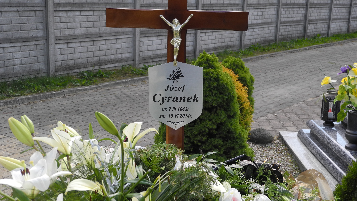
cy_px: 119
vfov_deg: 21.8
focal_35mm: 55
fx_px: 521
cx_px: 177
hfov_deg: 37.8
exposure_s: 1/500
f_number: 3.5
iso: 100
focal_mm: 10.7
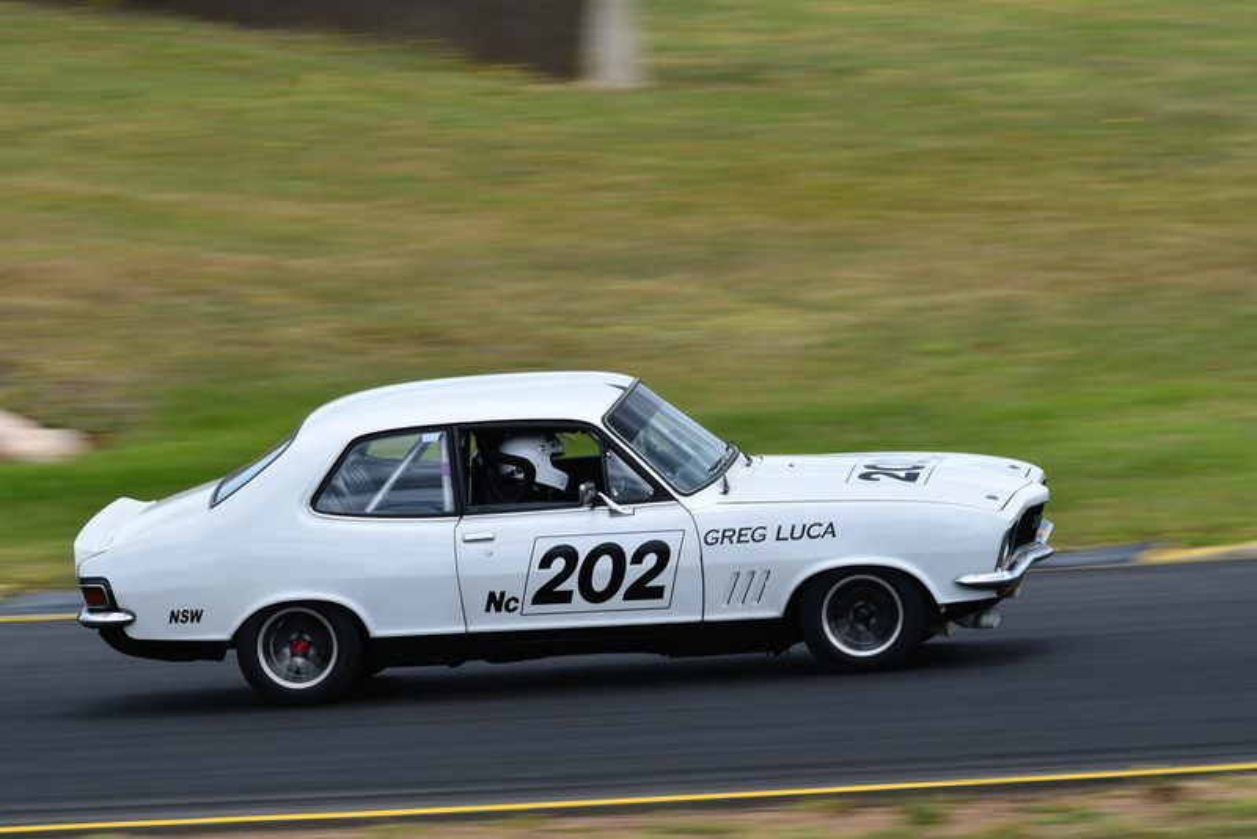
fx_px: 16241
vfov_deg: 3.0
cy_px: 420
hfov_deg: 4.4
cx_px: 628
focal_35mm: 465
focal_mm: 310
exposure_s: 1/125
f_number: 11
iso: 160
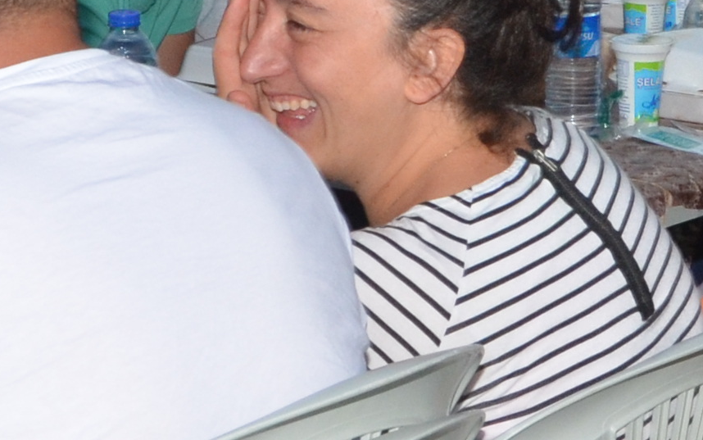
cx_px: 335
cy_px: 14
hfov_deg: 11.4
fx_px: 3525
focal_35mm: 184
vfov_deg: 7.1
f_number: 7.1
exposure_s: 1/60
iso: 800
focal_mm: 21
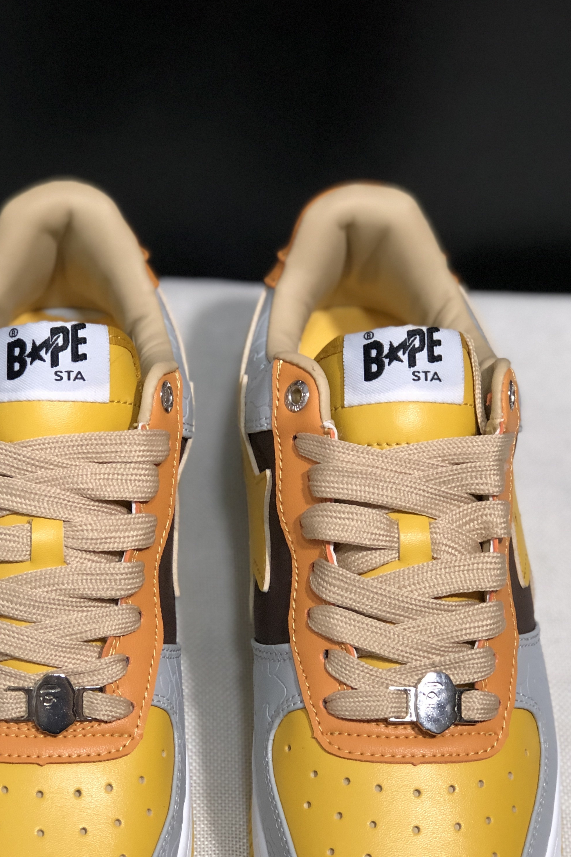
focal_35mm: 81
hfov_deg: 16.8
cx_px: 247
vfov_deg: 24.9
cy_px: 563
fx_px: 1927
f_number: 2.8
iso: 125
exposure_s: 1/30
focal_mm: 6.6
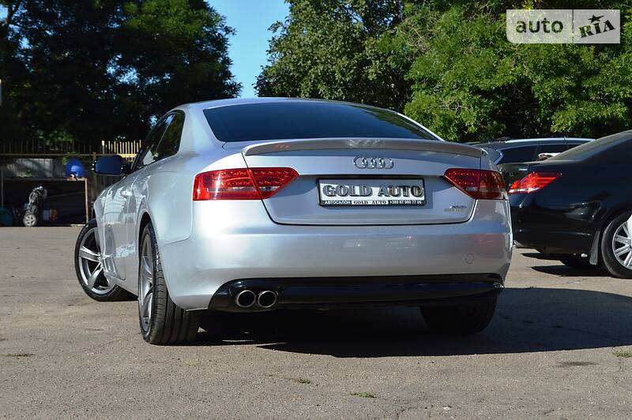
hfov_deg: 33.4
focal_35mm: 60
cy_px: 210
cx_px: 316
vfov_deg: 22.6
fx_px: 1052
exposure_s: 1/400
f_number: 10
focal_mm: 40
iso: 100
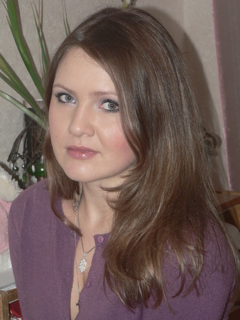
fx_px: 1081
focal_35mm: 117
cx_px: 120
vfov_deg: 16.8
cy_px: 160
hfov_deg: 12.7
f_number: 3.2
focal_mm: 19.5
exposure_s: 1/125
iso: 100
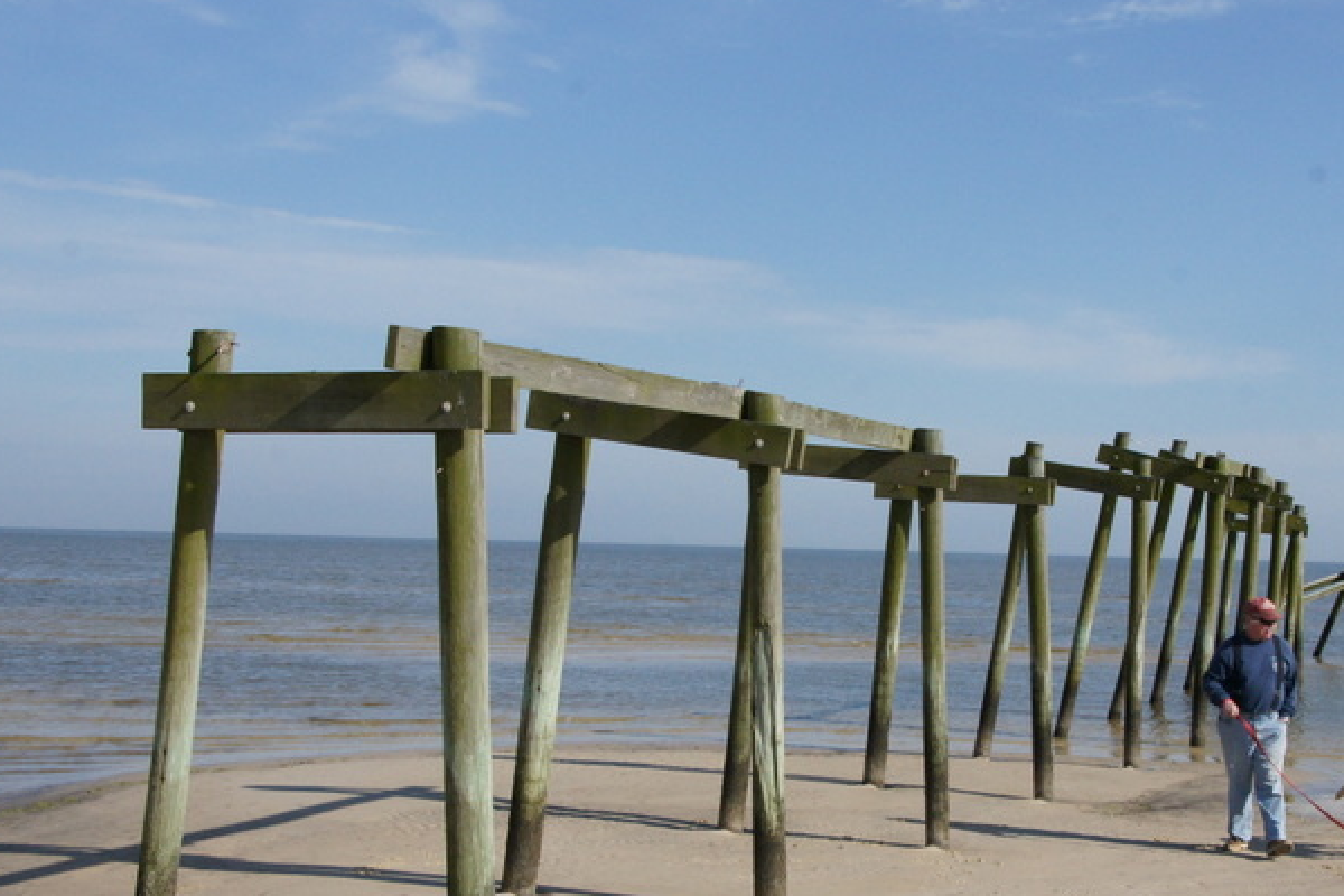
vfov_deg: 25.9
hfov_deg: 38.0
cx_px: 829
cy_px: 563
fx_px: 1941
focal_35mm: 52
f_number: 14
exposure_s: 1/1000
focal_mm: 26
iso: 800
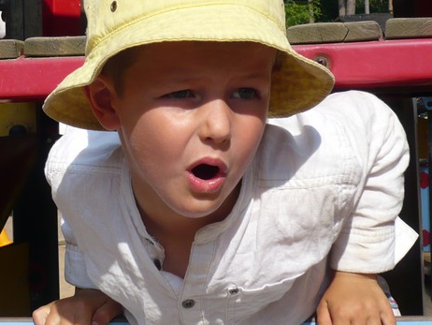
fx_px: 1398
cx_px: 155
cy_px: 116
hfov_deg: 17.5
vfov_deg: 13.2
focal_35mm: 112
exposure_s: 1/1000
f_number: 3.5
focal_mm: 9.1
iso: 100
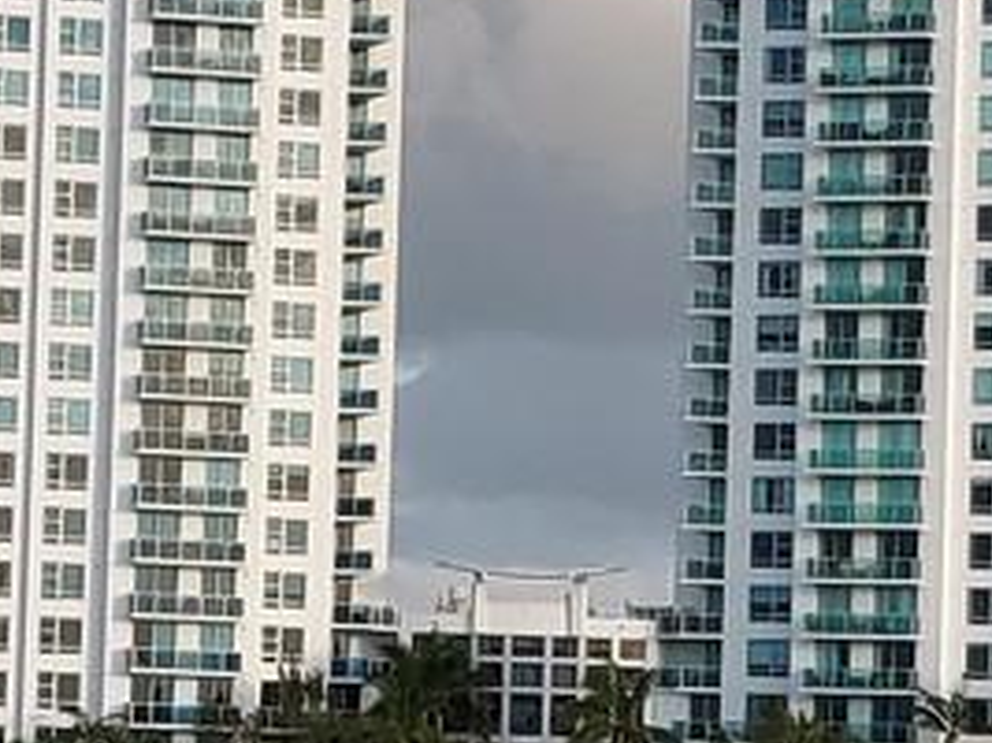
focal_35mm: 96
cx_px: 606
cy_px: 420
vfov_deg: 15.4
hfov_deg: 20.4
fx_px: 2750
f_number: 2
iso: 50
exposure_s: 1/565
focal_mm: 4.6
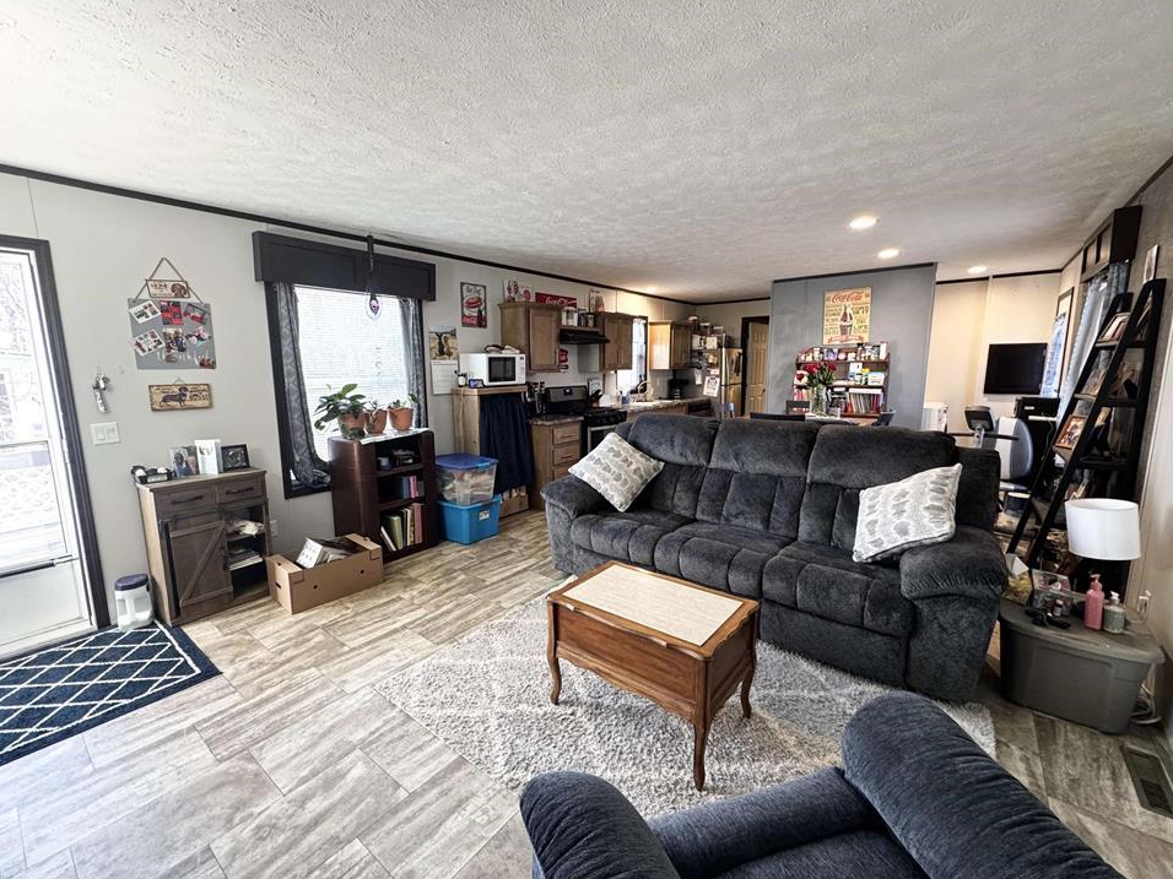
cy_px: 443
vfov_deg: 81.7
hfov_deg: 98.0
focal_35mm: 15
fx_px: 508
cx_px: 548
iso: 320
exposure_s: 1/60
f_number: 2.2
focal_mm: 2.22
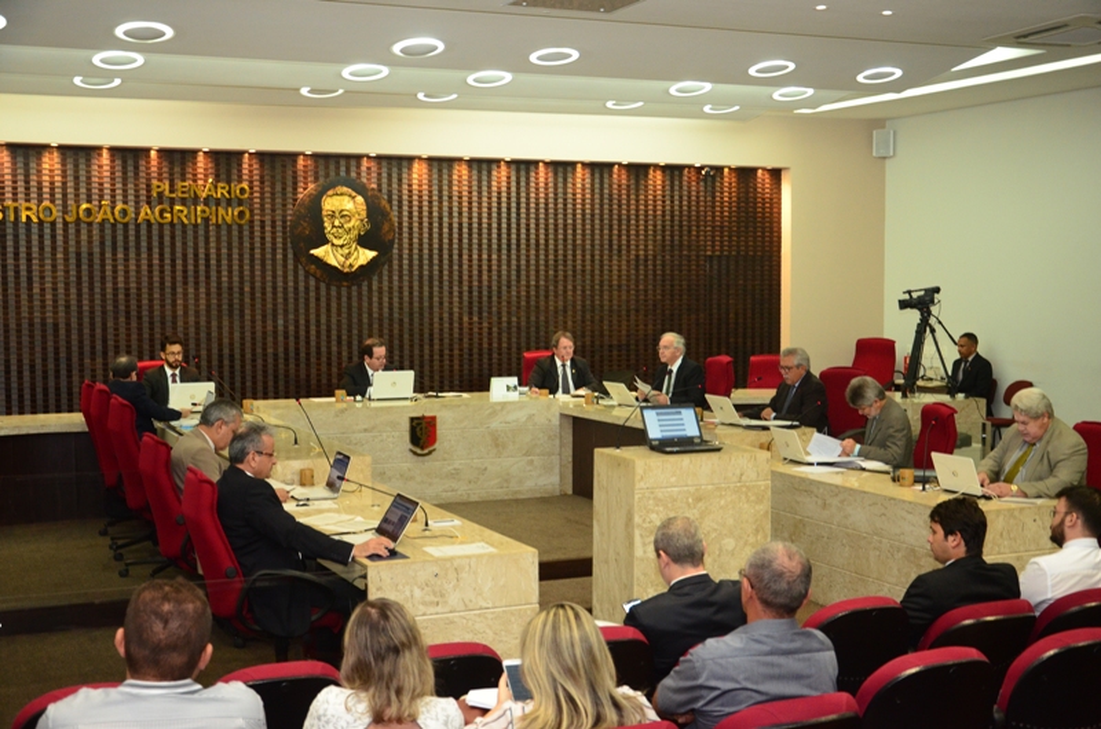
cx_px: 550
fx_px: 1465
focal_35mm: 48
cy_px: 364
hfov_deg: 41.2
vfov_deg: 28.0
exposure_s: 1/80
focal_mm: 32
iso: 1600
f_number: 4.2
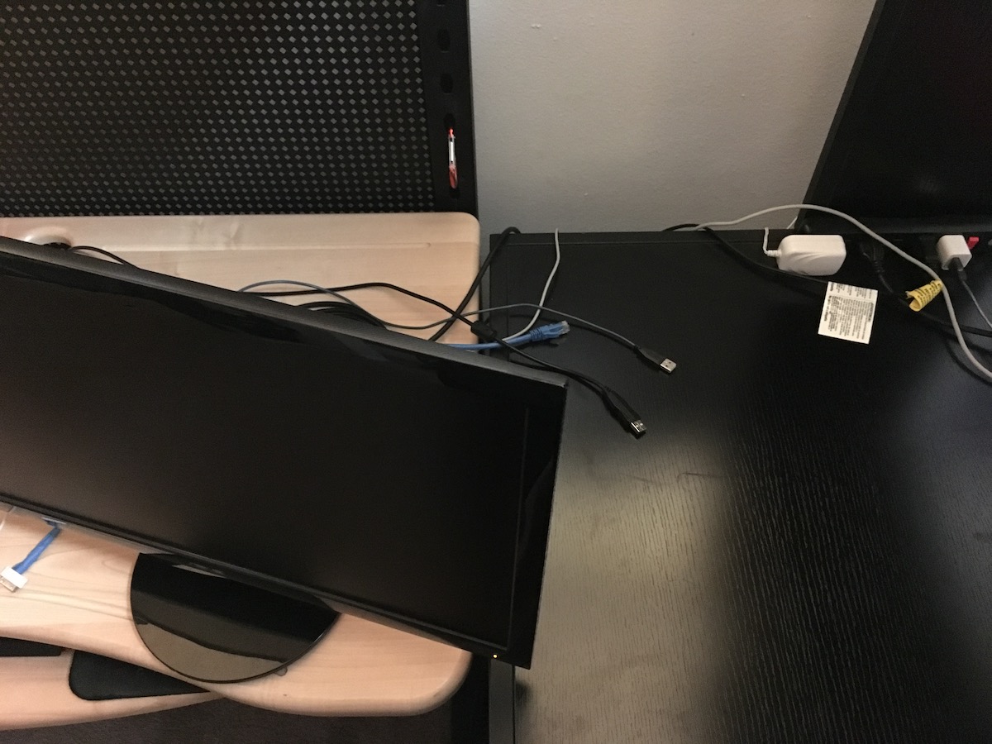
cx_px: 496
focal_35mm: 29
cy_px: 372
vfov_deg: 48.2
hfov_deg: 61.7
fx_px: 831
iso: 800
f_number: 2.2
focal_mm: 4.15
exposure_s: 1/15
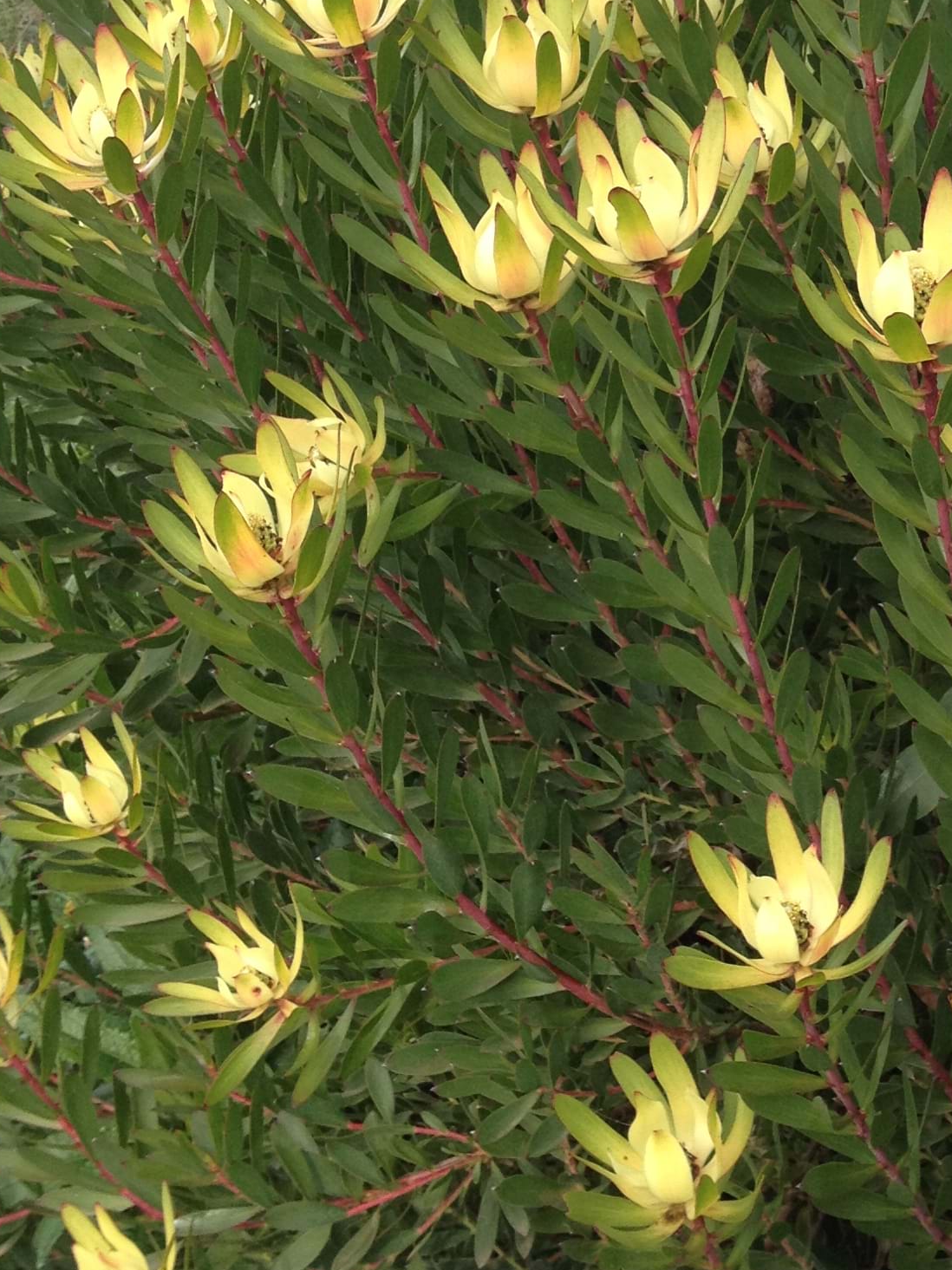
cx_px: 897
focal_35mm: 78
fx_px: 2861
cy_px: 291
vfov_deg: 24.7
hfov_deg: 18.5
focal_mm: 4.28
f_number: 2.4
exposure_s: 1/240
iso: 50
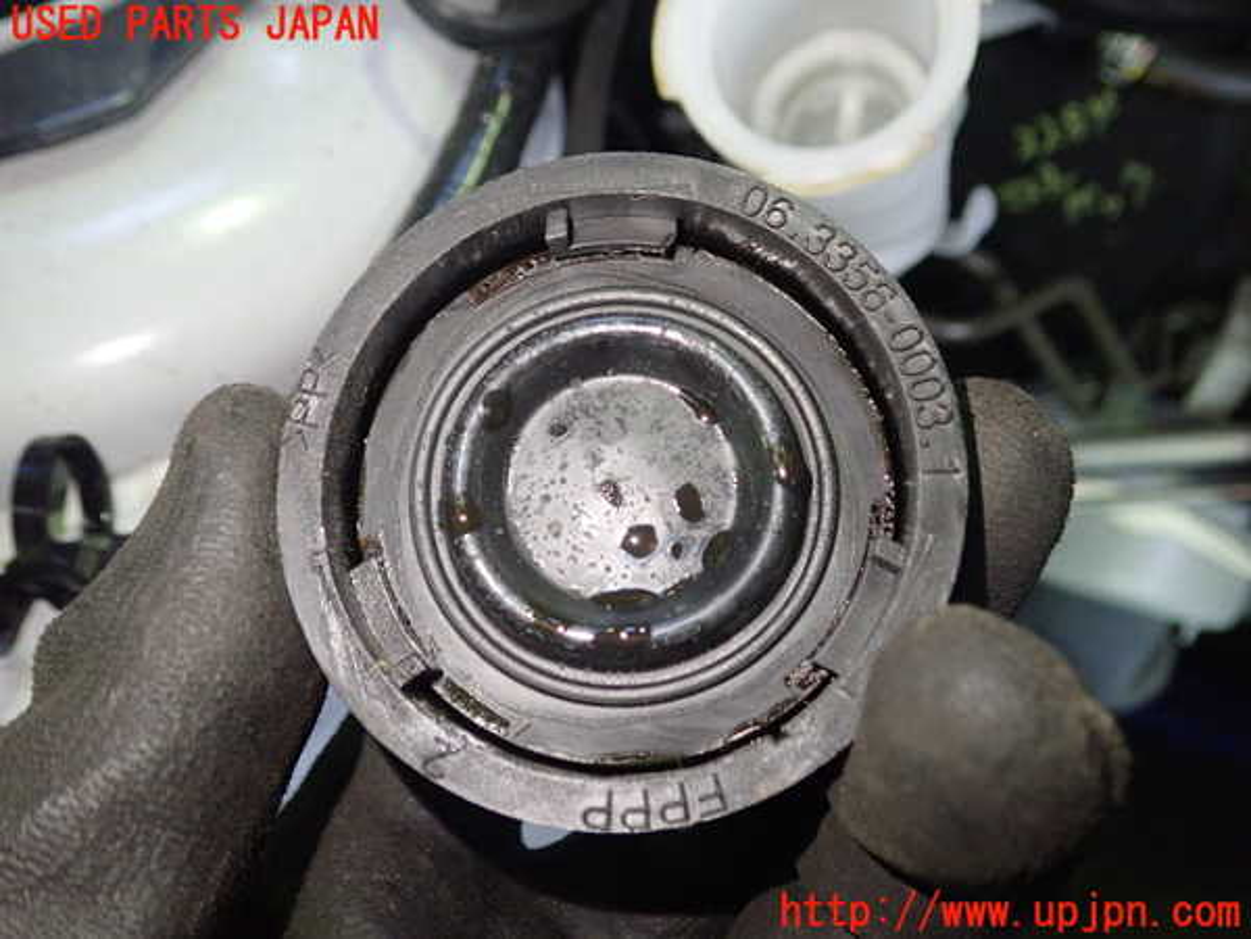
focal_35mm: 30
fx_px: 1084
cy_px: 470
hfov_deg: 60.0
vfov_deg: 46.8
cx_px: 626
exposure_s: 1/80
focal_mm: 5.5
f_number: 2.3
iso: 800
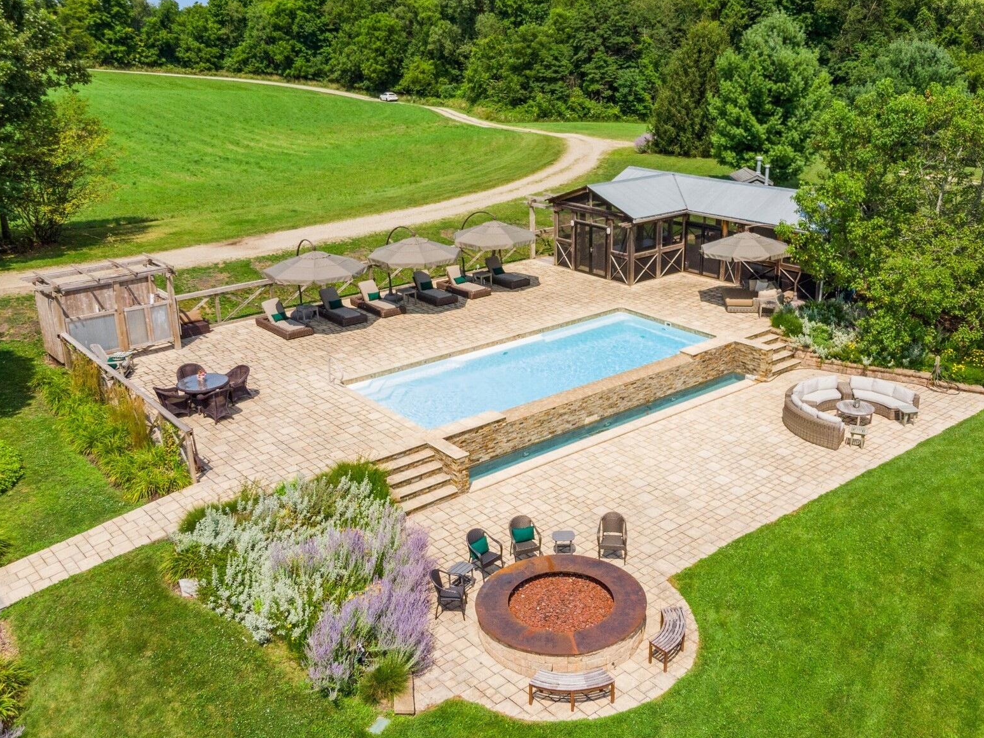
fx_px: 881
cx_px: 562
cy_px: 340
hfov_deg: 58.1
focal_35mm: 31
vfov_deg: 45.4
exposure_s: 1/950
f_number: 2.8
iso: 100
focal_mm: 4.5
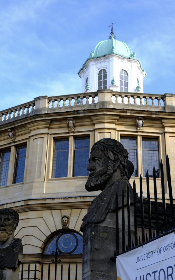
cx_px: 83
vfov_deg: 38.9
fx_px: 397
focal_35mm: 52
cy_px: 141
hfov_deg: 24.9
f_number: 4.5
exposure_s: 1/250
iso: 125
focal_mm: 33
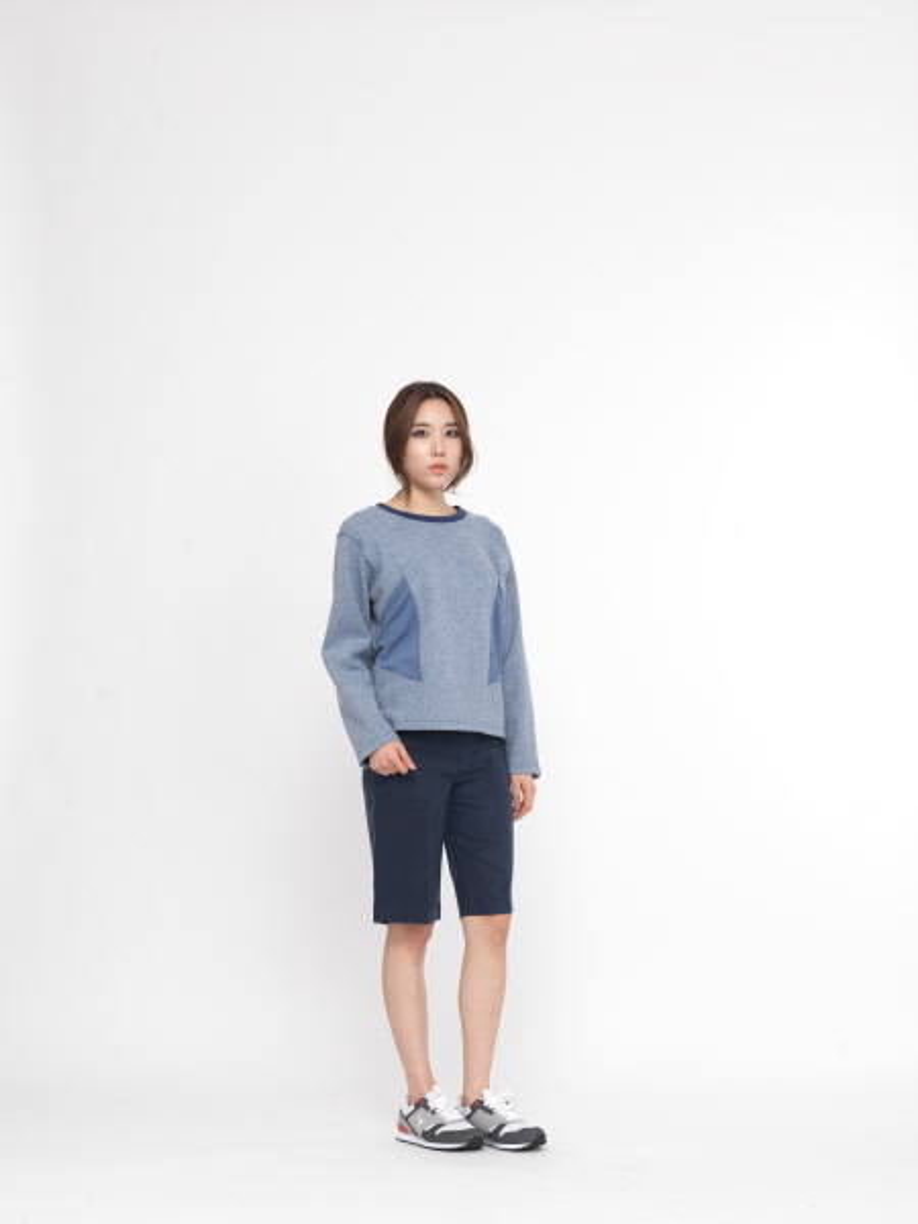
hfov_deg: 23.7
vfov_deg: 31.2
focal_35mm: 62
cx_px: 459
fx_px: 2192
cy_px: 612
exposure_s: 1/250
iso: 100
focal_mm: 80
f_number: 9
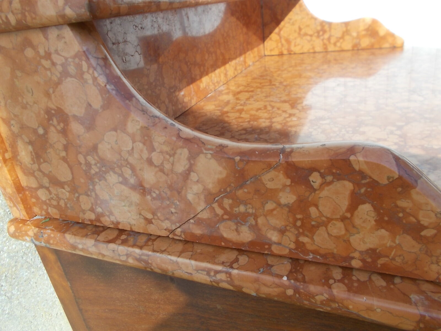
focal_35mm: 26
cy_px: 166
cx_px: 220
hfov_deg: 67.3
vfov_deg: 53.1
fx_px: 331
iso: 80
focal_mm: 4.6
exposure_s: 1/400
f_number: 3.2
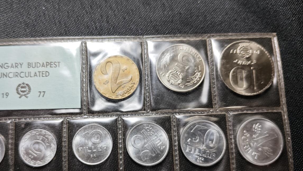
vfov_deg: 36.4
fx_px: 257
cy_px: 108
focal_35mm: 32
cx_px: 122
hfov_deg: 60.5
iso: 125
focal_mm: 5.84
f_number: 1.6
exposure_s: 1/100
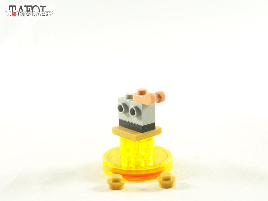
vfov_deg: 24.8
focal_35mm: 59
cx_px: 134
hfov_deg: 32.7
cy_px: 100
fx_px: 457
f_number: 3.1
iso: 400
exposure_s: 1/60
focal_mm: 9.8
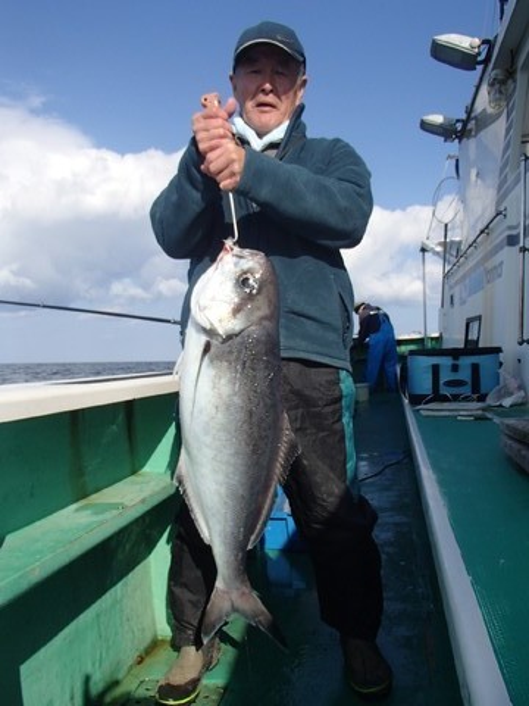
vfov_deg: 63.4
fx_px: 571
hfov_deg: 49.7
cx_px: 264
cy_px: 353
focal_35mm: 28
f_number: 11
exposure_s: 1/125
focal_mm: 5
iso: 100
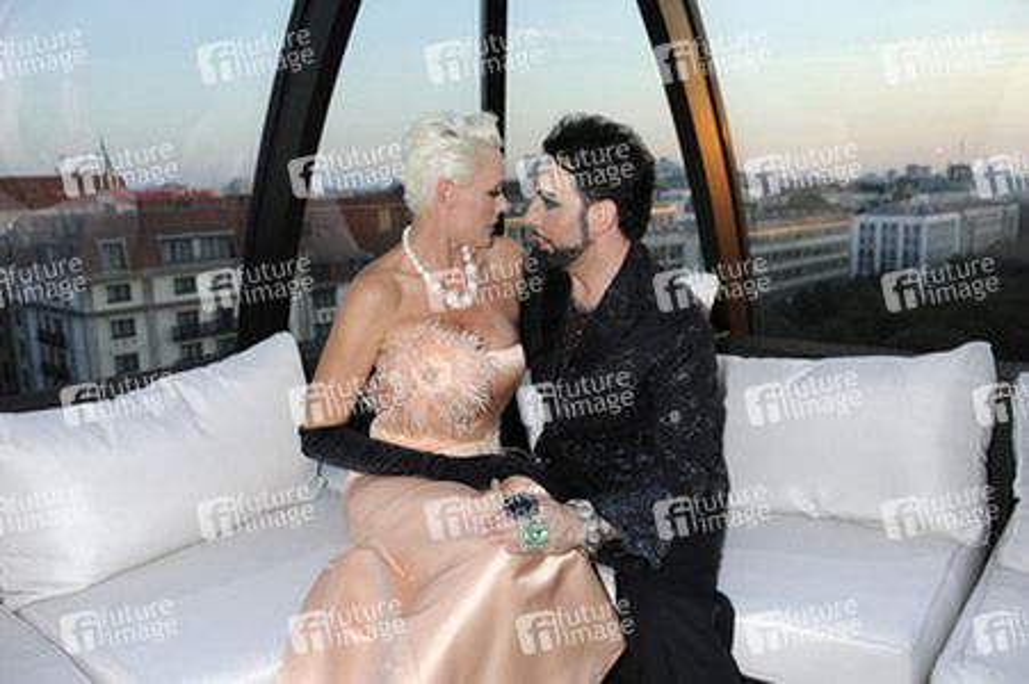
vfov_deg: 41.1
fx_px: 914
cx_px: 514
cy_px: 342
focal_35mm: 32
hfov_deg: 58.8
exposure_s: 1/160
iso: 640
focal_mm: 32
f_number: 5.6
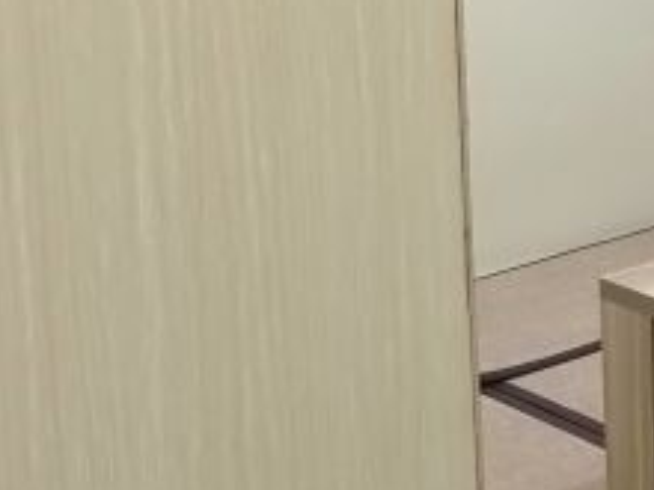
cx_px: 1091
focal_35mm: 98
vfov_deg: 14.7
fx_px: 1852
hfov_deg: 17.2
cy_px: -77
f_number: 2.2
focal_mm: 3.84
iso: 400
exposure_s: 1/25
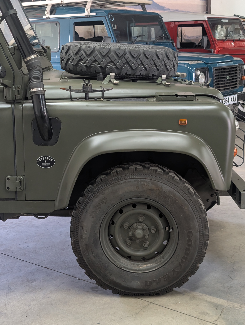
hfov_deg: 29.7
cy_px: 162
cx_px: 122
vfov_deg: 38.9
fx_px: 461
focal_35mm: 49
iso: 169
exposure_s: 1/24
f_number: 1.68
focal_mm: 6.9
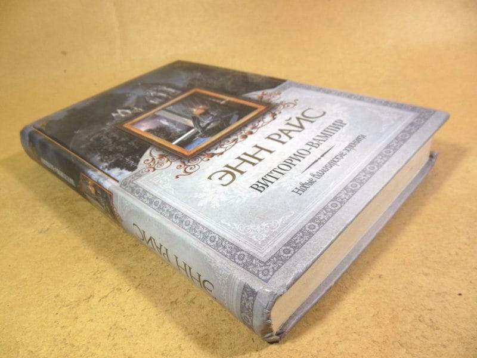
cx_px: 238
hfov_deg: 69.4
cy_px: 179
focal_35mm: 25
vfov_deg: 54.9
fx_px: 344
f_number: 3.2
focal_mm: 4.5
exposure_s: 1/50
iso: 125
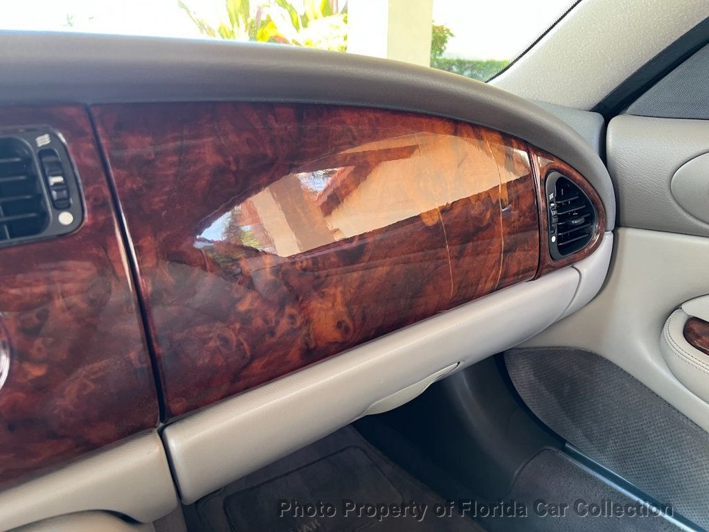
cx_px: 354
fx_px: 533
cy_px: 266
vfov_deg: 53.1
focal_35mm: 26
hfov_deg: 67.3
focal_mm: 5.7
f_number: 1.5
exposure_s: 1/67
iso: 125
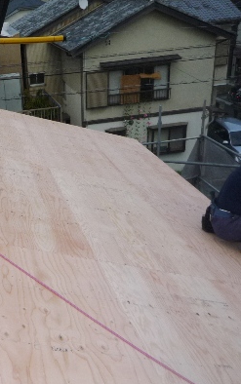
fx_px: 451
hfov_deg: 28.1
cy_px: 229
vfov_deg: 45.9
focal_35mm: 43
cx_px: -2
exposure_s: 1/640
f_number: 4
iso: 100
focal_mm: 4.4
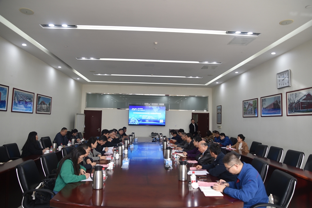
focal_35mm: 24
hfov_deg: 73.7
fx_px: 208
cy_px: 104
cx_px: 156
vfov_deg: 53.2
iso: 400
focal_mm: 24
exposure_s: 1/60
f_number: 4
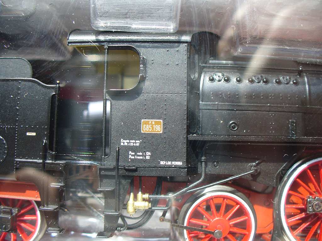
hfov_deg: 50.1
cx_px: 161
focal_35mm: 37
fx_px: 344
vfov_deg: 38.7
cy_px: 120
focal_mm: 6.1
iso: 80
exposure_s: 1/100
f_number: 2.8
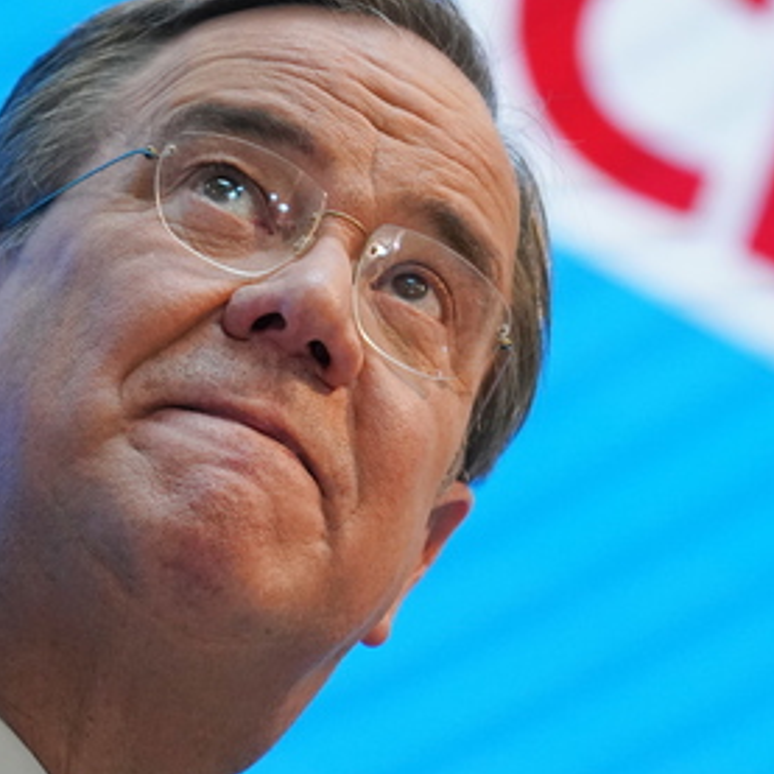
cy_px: 320
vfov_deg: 4.1
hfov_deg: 4.1
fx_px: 10878
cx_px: 615
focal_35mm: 430
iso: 4000
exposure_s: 1/800
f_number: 5.6
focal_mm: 200
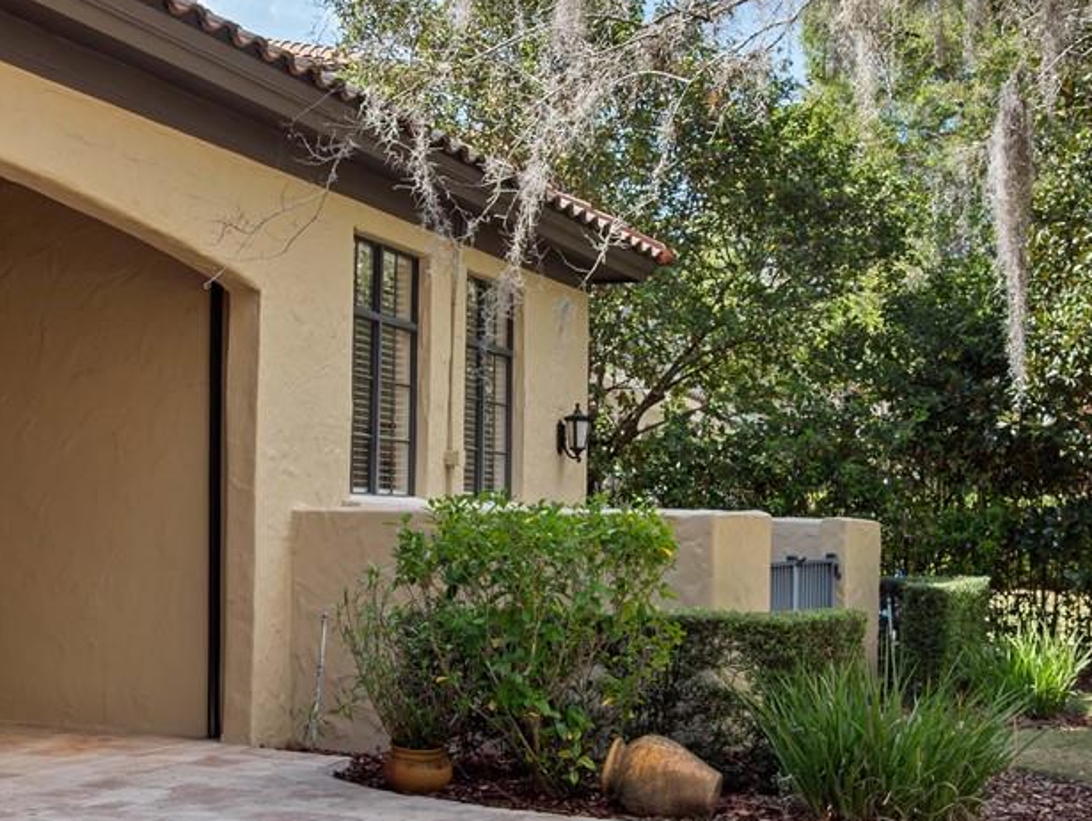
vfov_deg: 27.8
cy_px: 578
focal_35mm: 52
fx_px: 1641
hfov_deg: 36.8
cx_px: 538
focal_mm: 10
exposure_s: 1/125
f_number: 5
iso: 200
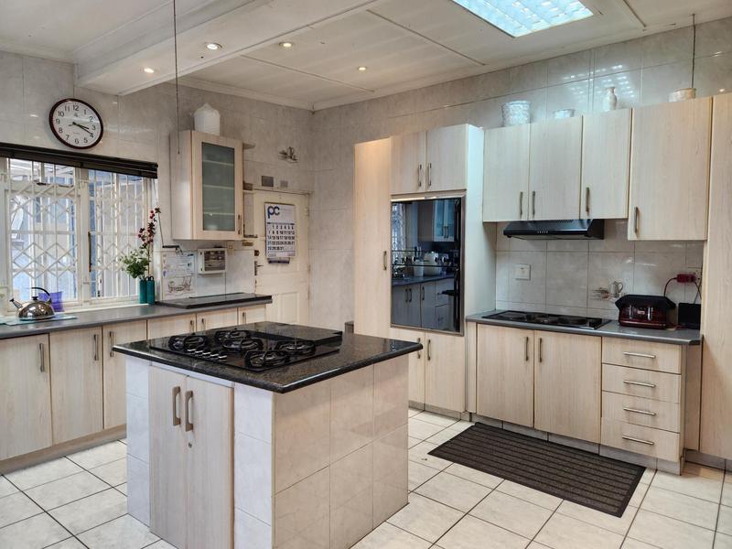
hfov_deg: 73.9
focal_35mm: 23
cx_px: 366
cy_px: 274
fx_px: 486
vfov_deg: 58.9
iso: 160
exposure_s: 1/180
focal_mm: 5.4
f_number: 1.8
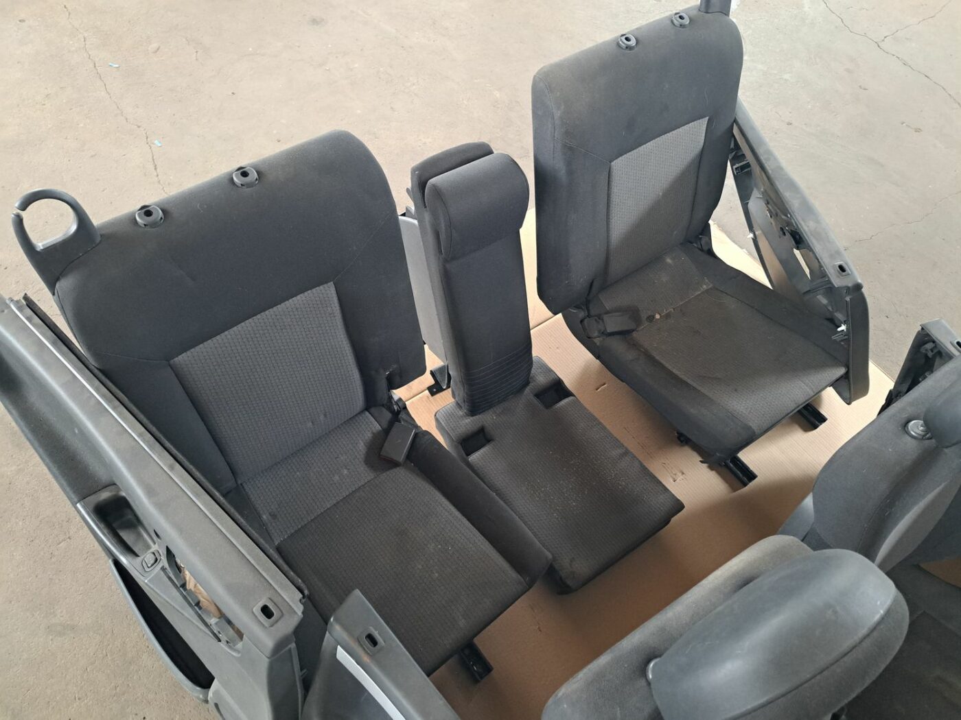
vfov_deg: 56.8
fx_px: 666
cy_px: 360
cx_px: 480
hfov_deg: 71.6
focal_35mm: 24
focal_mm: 5.23
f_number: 1.8
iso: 500
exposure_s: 1/50
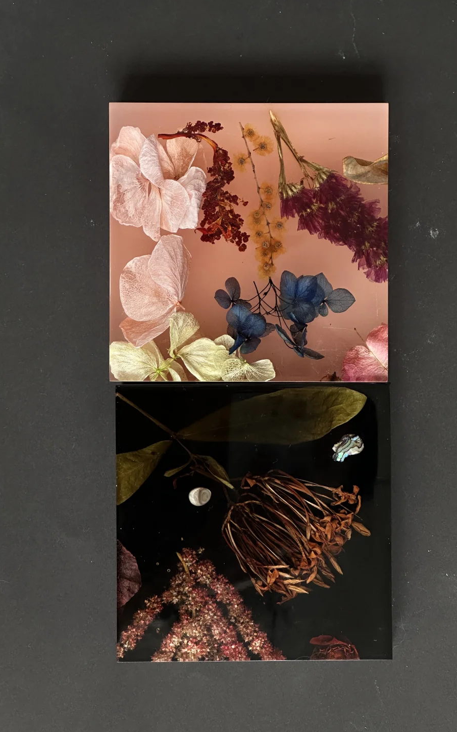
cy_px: 365
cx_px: 265
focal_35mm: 82
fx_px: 1634
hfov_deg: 15.9
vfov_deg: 25.2
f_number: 2.8
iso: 50
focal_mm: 9
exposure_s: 1/99
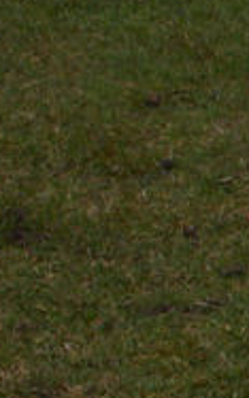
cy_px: 371
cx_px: 590
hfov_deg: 3.6
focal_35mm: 365
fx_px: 3960
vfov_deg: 5.7
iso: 100
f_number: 3.62
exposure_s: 1/304
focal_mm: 10.76
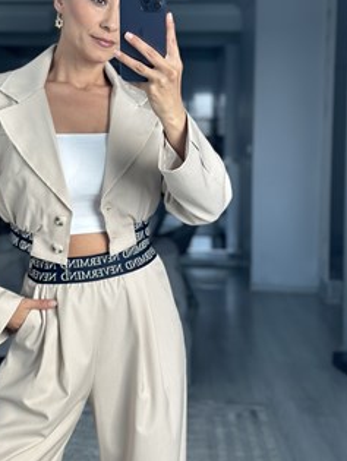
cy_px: 230
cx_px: 73
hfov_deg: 19.0
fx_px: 1027
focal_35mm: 77
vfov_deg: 25.3
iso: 80
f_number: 1.78
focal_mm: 6.86
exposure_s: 1/244
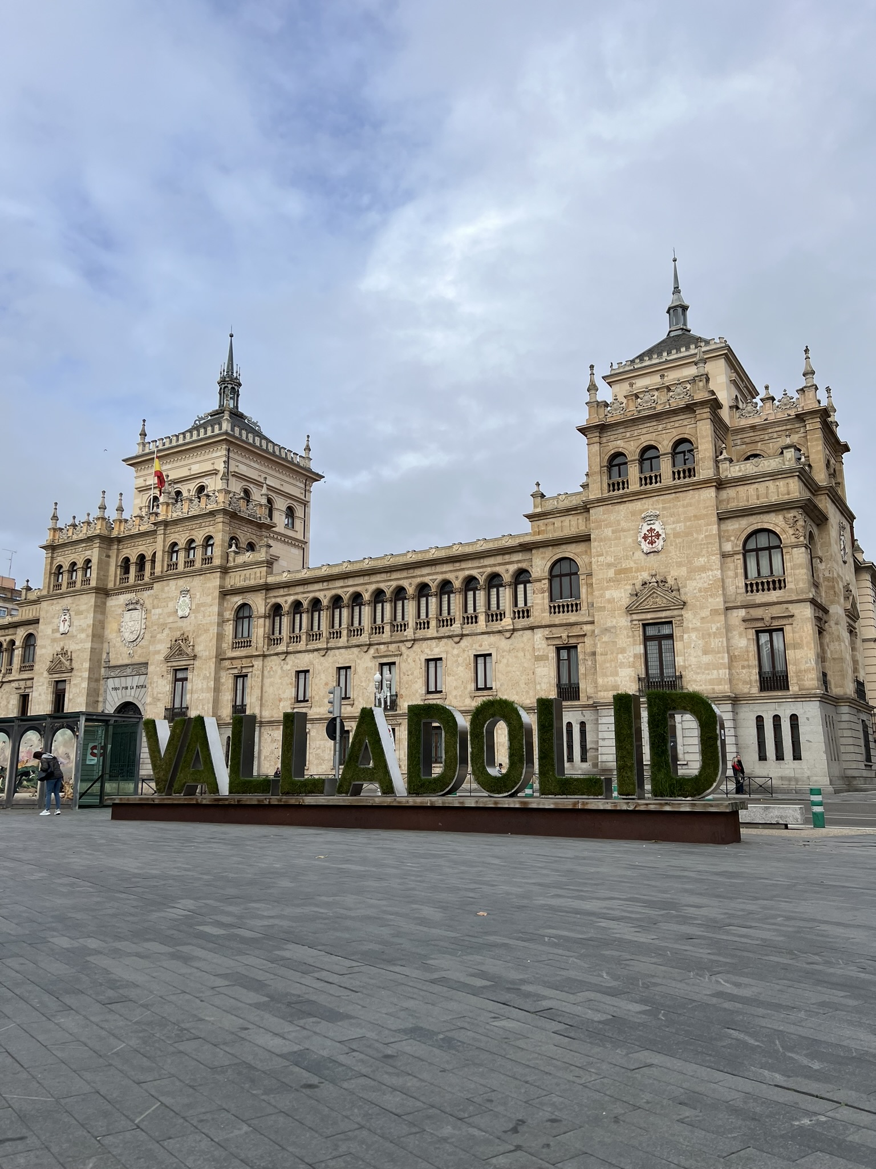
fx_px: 877
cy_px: 584
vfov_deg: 67.3
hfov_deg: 53.1
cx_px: 438
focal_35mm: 26
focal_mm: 5.7
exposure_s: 1/3257
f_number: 1.5
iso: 50
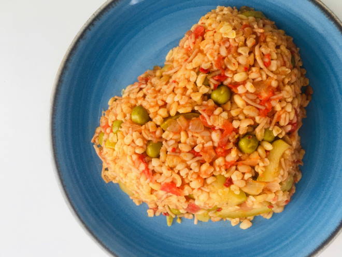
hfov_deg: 61.7
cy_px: 128
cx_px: 171
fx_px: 287
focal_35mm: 29
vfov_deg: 48.2
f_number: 2.2
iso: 32
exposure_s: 1/100
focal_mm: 4.15
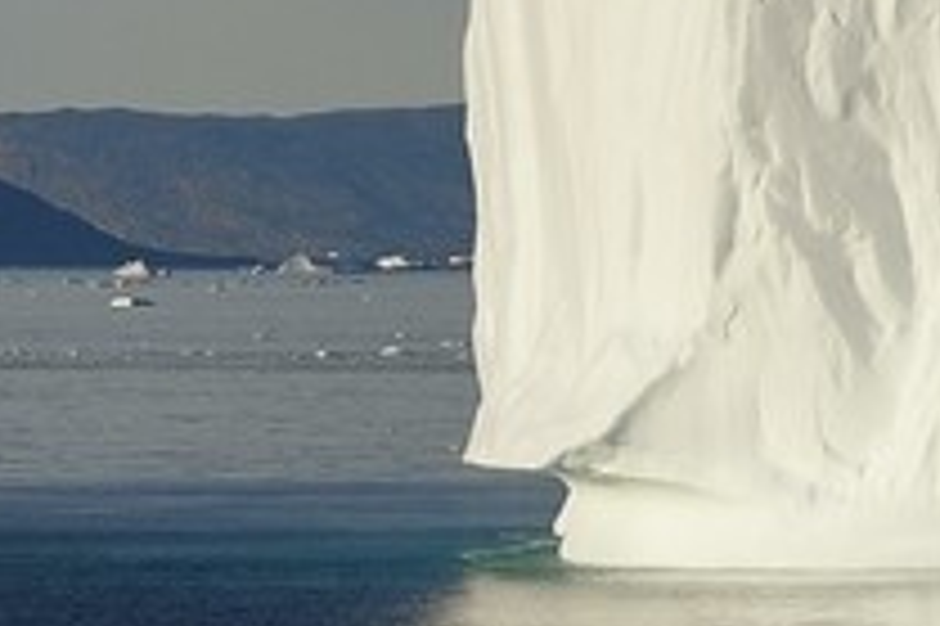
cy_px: -180
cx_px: 3414
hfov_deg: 3.1
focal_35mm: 650
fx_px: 16958
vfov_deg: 2.1
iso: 200
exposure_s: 1/320
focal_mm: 85
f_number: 13
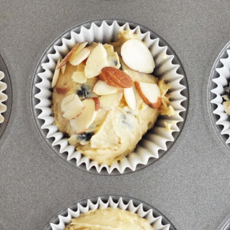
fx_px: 1263
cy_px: 91
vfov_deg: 10.4
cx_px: 8
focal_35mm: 168
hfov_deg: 10.3
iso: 320
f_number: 5.6
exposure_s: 1/60
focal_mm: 50
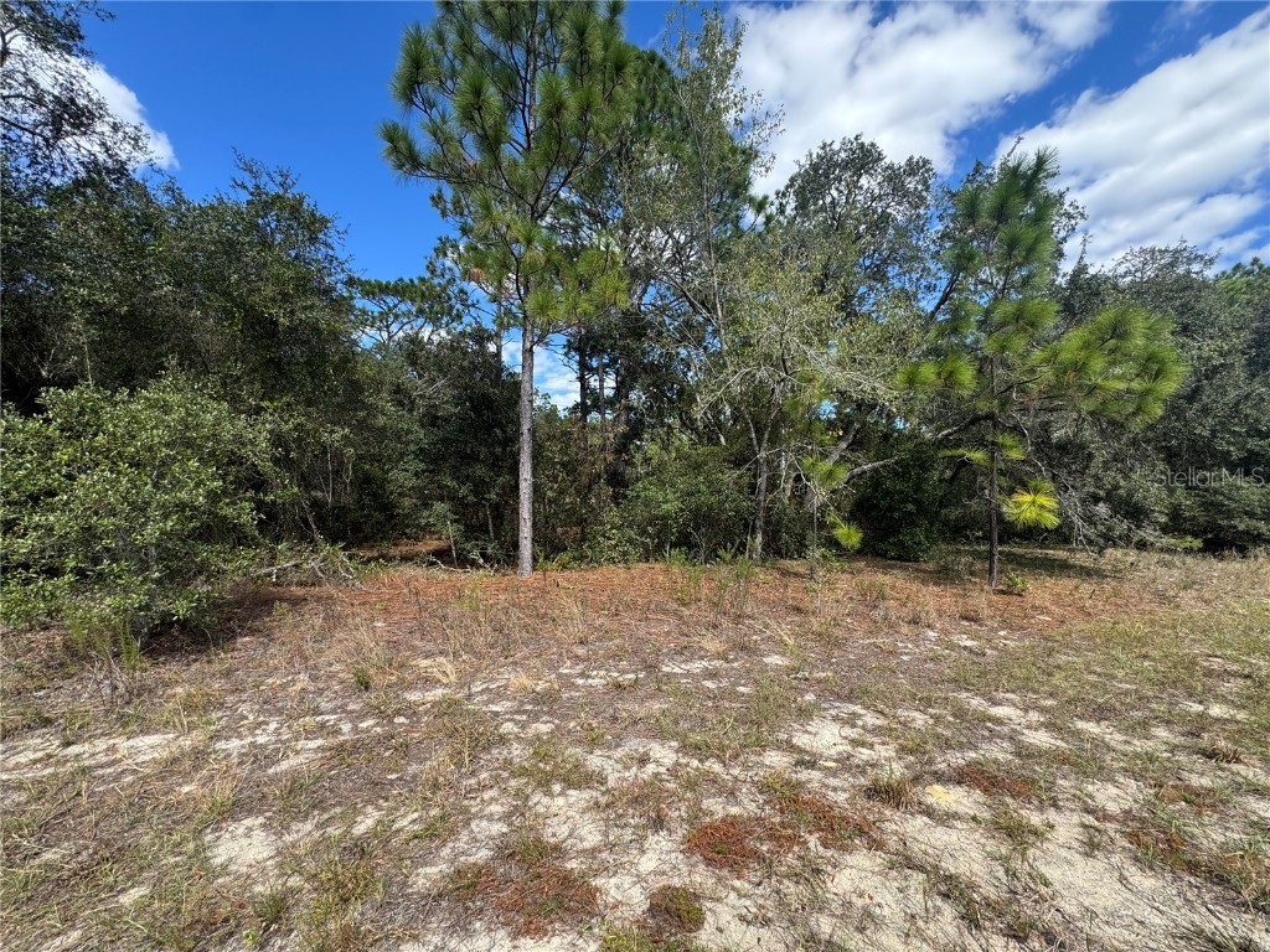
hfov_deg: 102.1
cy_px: 476
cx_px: 635
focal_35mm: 14
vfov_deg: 85.7
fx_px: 514
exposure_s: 1/495
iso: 40
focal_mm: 2.22
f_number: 2.2
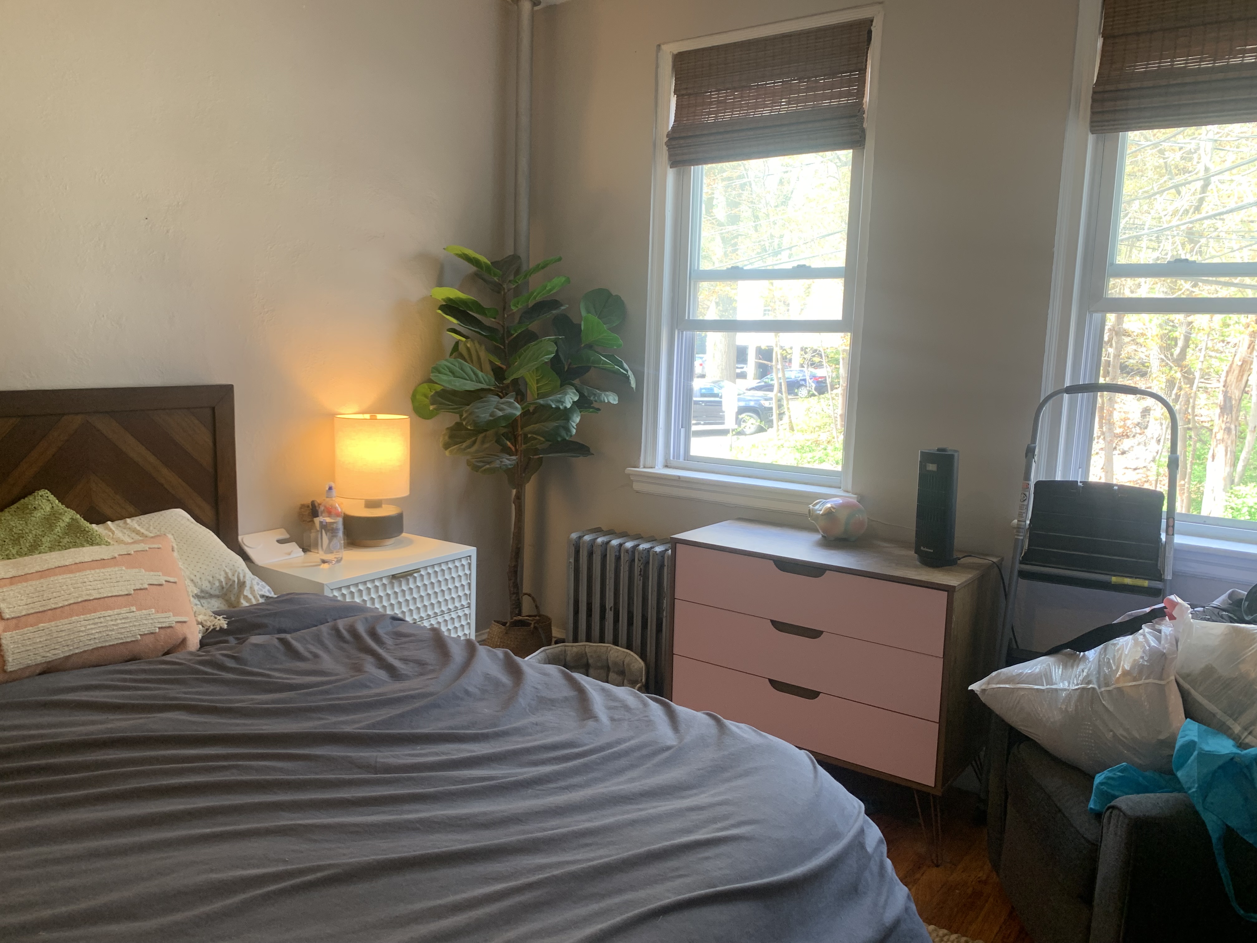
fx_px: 944
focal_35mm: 26
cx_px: 628
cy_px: 472
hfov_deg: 67.3
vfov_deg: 53.1
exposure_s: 1/60
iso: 64
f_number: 1.8
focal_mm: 4.25
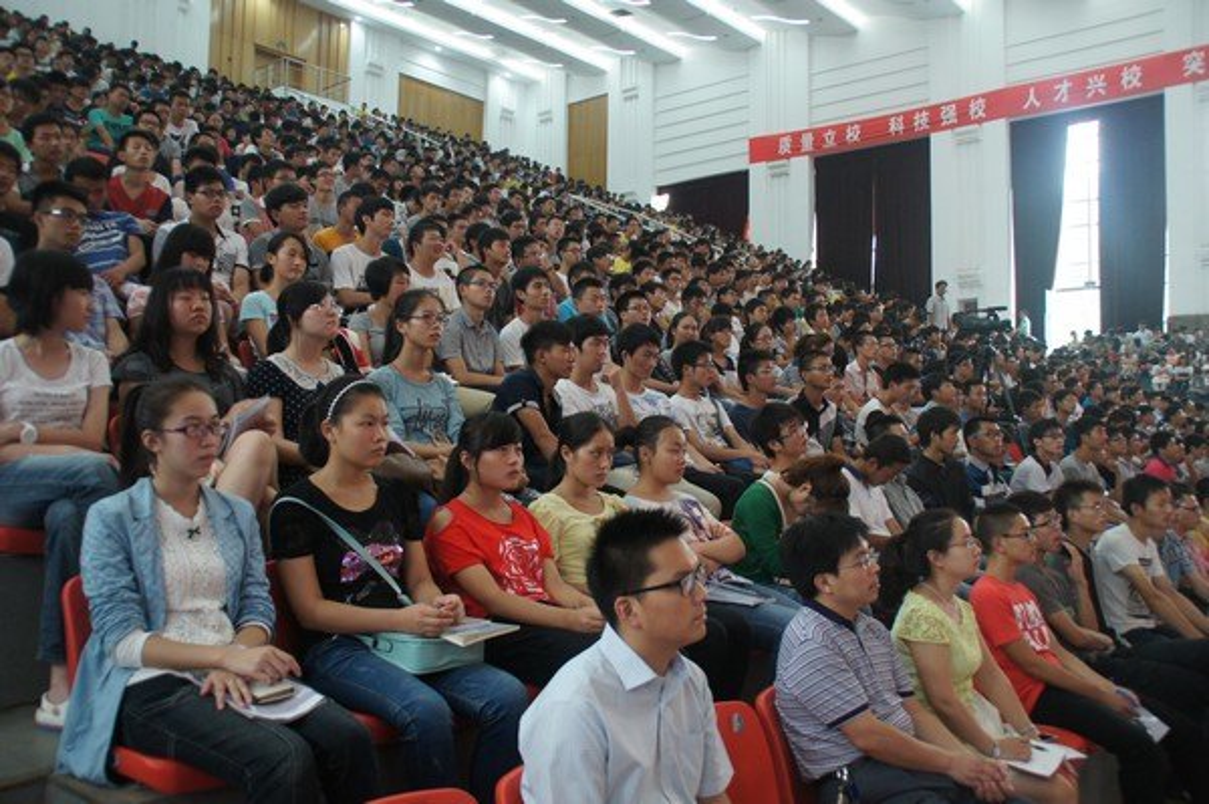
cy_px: 402
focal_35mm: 30
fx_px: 1007
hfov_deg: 62.0
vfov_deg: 43.5
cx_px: 604
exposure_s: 1/30
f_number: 3.5
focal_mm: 20
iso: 1000
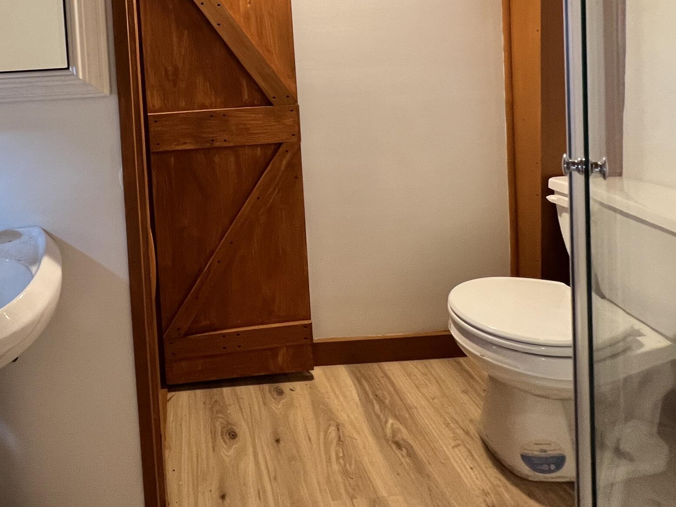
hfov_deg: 66.3
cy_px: 55
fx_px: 488
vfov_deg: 49.2
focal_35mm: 25
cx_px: 193
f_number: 1.8
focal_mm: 1.57
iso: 250
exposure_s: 1/60
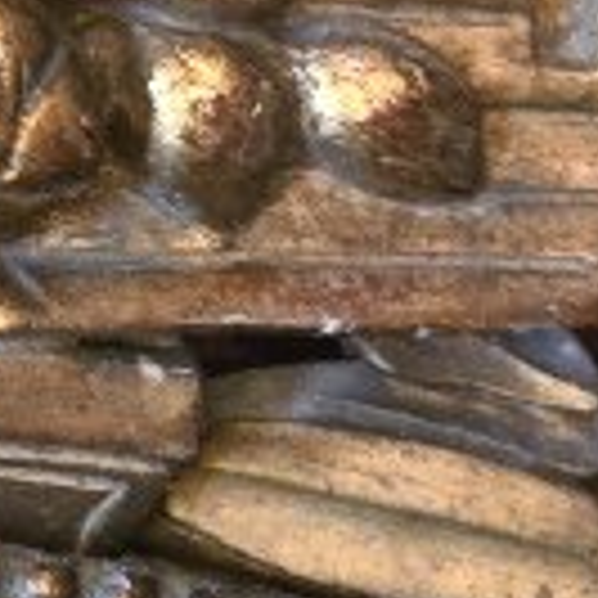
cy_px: -283
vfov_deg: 9.3
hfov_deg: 9.2
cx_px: -346
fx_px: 3596
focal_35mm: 184
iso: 1600
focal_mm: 5.4
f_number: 1.8
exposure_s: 1/100
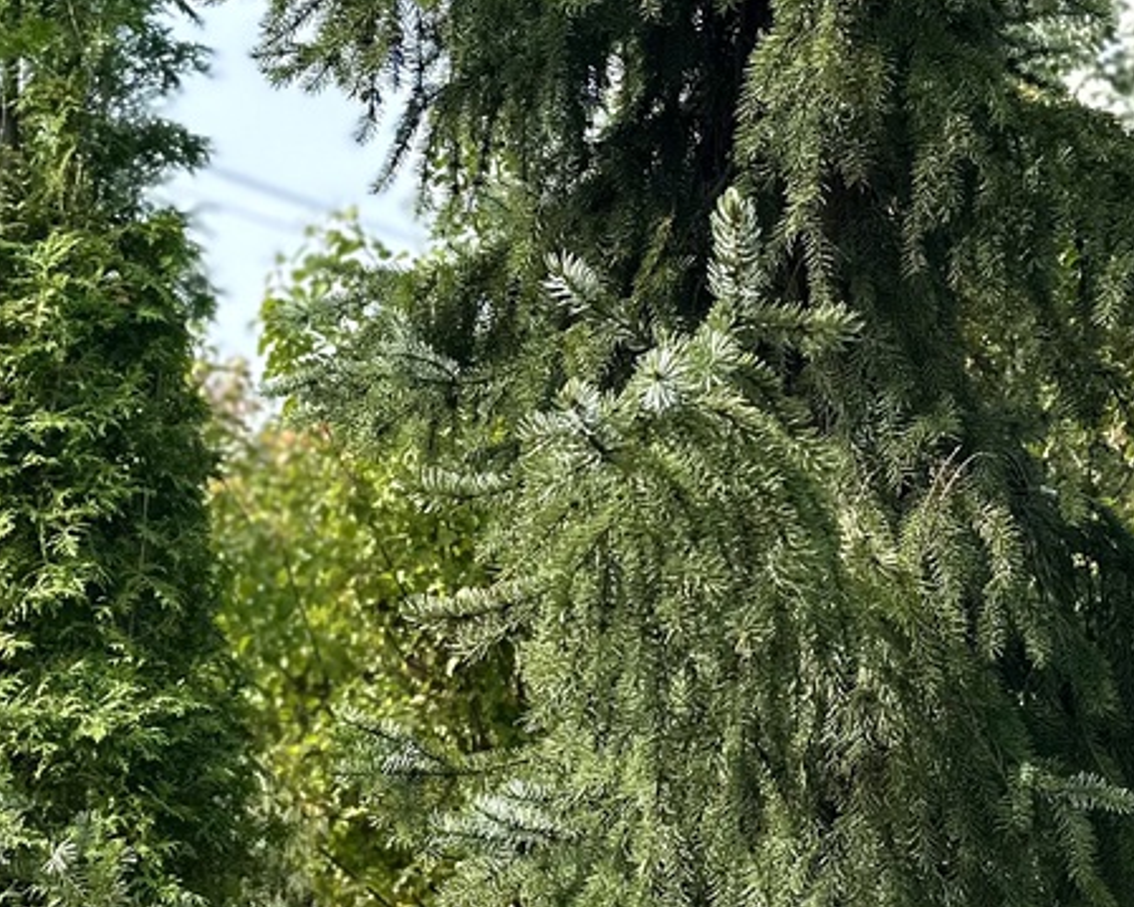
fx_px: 2449
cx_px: 697
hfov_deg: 26.0
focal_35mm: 73
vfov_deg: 21.0
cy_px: 528
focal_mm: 6.86
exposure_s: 1/2353
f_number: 1.78
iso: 80
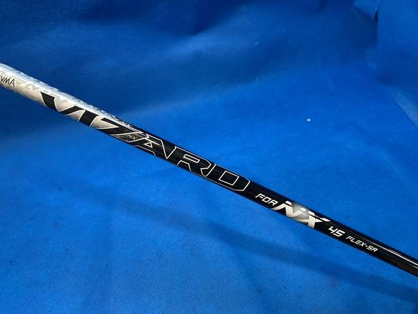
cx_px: 209
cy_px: 157
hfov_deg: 67.3
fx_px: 314
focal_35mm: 26
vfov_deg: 53.1
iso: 100
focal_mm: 4.25
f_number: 1.8
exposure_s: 1/60
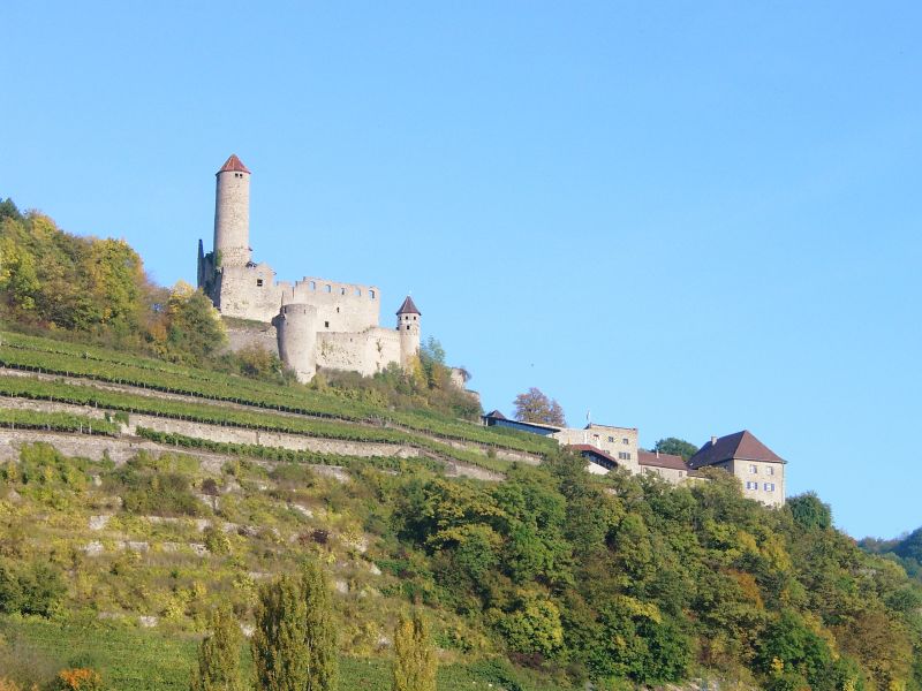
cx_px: 461
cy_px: 346
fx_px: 2664
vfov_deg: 14.8
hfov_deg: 19.6
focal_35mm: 100
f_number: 4
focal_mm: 20.74
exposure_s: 1/466
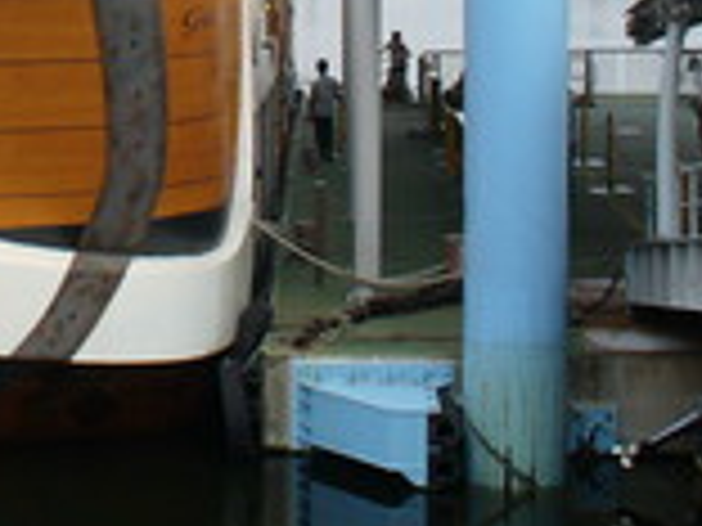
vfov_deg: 13.4
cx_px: -81
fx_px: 2170
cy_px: -108
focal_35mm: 107
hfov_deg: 17.7
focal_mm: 6.1
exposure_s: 1/200
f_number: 5.6
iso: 80
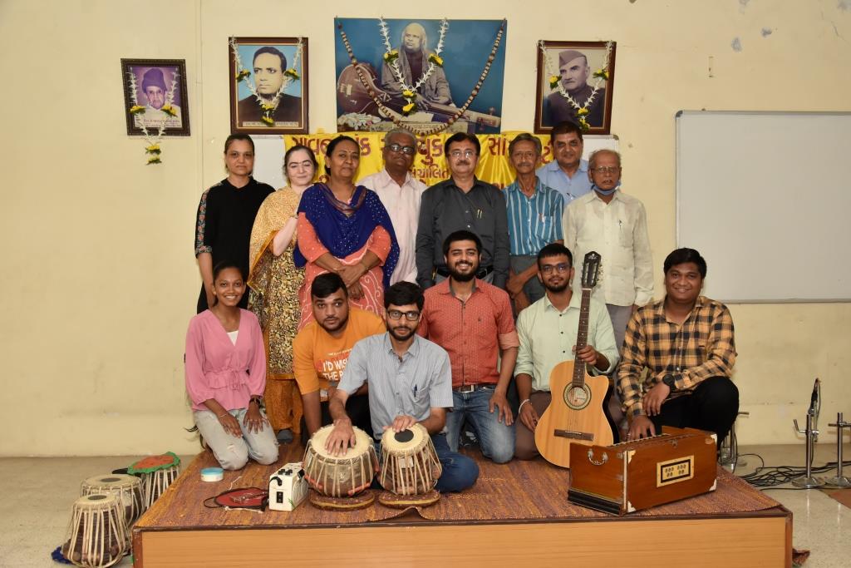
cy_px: 284
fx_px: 887
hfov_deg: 51.3
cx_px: 426
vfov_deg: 35.5
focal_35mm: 38
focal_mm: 25
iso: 1250
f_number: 5.6
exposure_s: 1/125
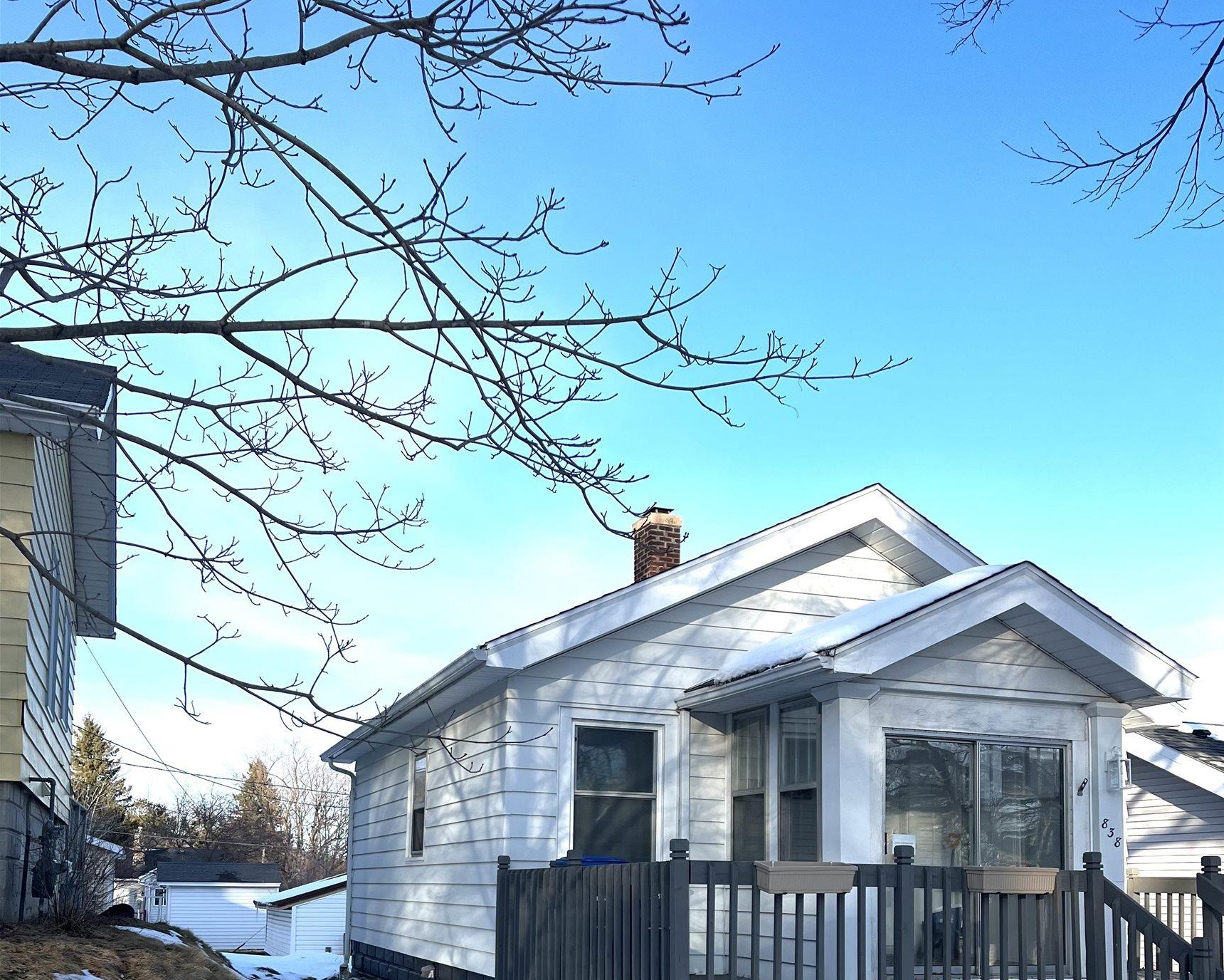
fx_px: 1232
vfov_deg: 41.2
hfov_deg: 52.8
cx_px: 614
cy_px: 807
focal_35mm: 34
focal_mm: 5.1
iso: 50
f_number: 1.6
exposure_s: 1/1923
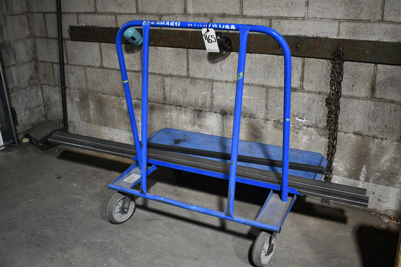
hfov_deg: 53.1
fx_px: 401
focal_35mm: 36
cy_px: 134
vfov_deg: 36.9
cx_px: 200
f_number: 4
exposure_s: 1/60
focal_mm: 24
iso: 3200
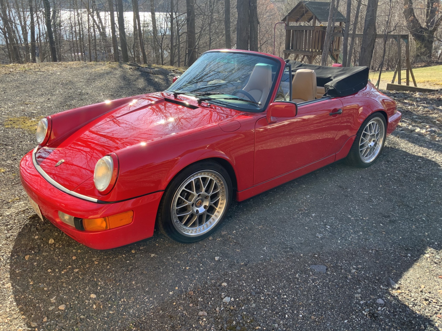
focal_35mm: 29
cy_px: 166
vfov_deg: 48.2
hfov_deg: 61.7
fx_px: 370
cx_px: 221
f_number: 1.8
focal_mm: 3
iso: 16
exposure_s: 1/335
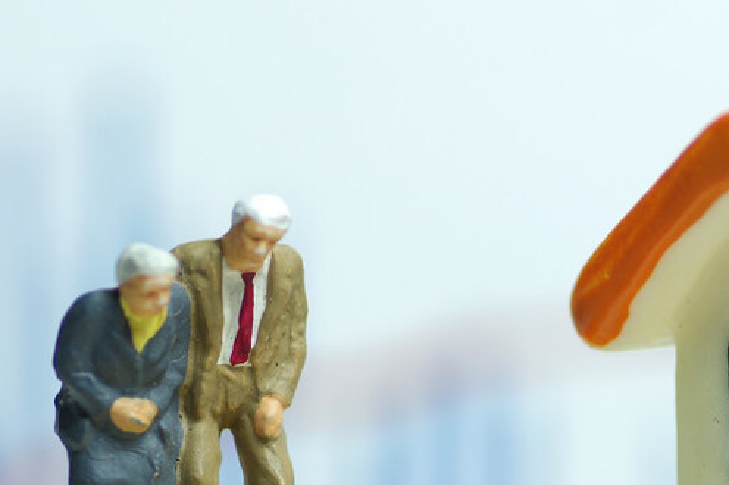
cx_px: 603
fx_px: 7346
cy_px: 423
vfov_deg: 3.8
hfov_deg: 5.7
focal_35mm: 363
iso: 100
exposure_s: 1/160
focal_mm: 100
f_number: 4
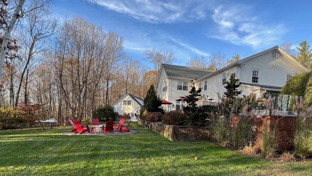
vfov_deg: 54.5
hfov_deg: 86.2
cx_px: 175
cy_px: 121
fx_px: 165
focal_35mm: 20
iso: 32
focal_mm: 1.57
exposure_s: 1/212
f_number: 1.8
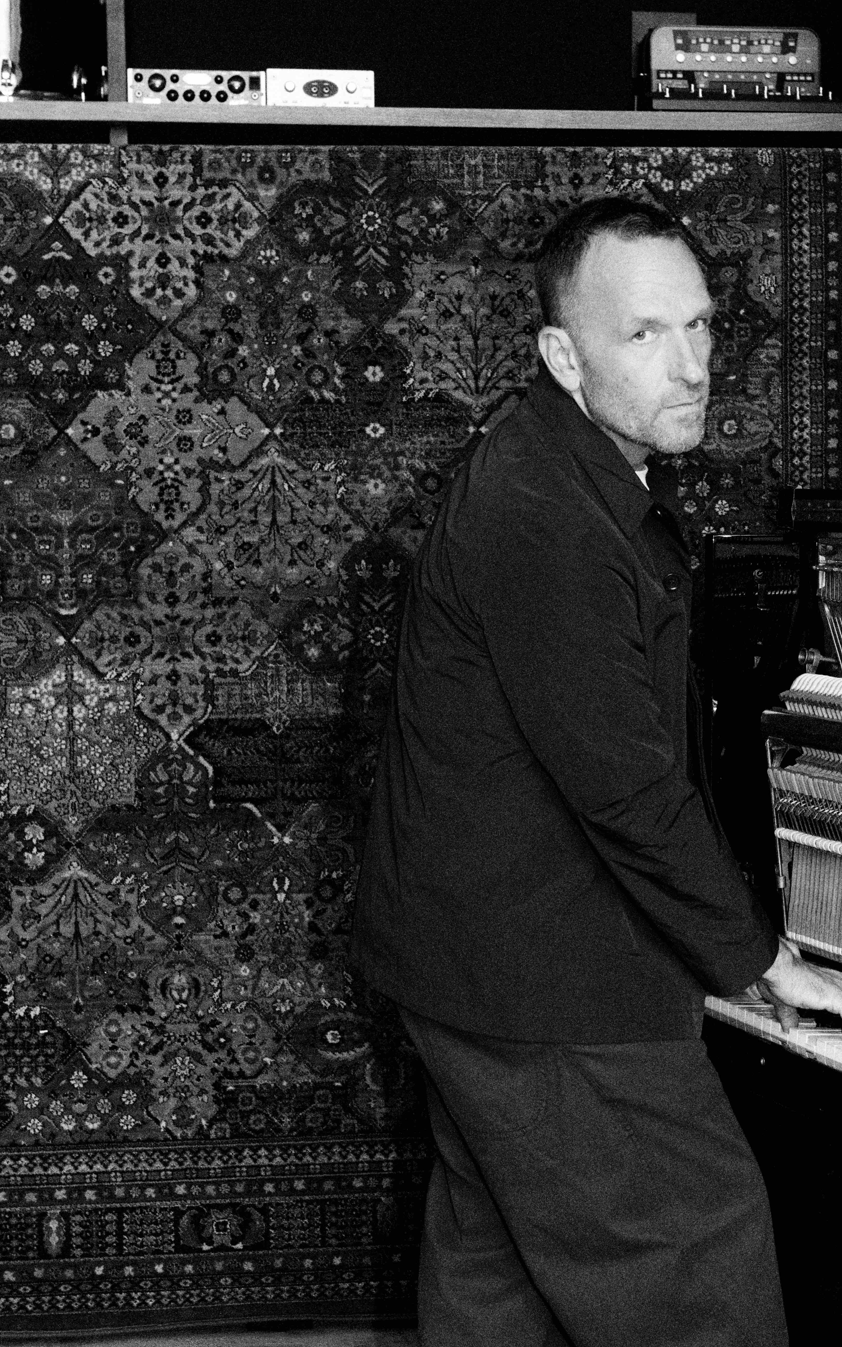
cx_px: 645
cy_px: 744
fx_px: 2790
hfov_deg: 17.1
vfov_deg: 27.1
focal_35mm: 76
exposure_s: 1/160
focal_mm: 48
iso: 400
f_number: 6.3
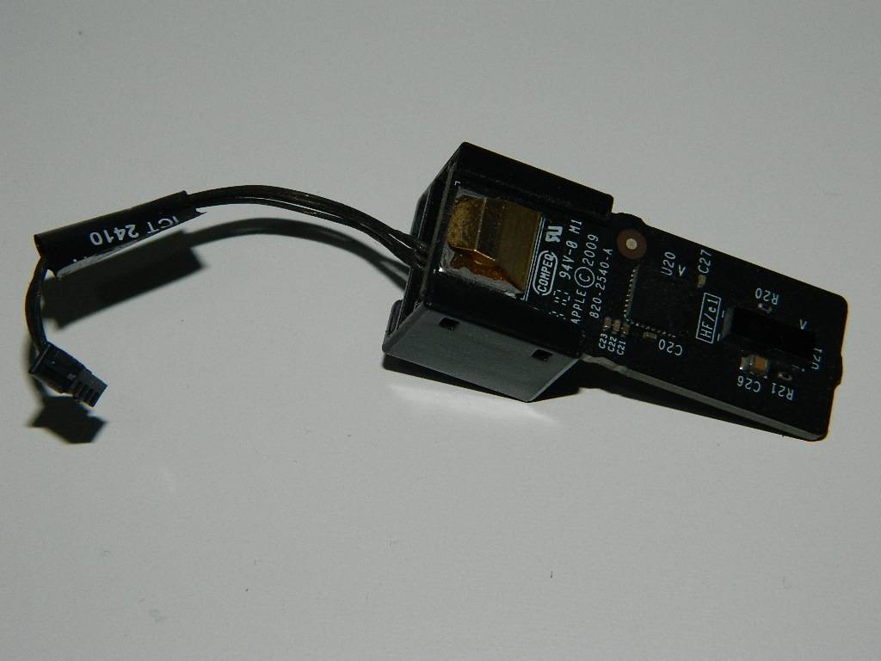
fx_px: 2621
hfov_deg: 19.1
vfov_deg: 14.4
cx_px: 440
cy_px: 330
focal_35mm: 103
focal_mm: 18.6
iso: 200
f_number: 12.6
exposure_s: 1/60
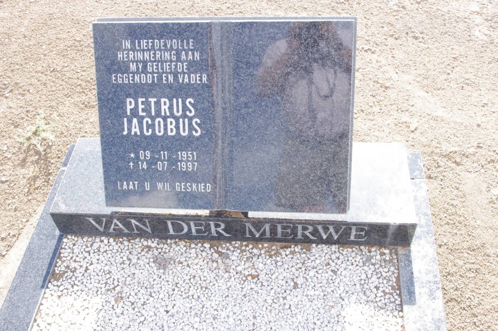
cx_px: 249
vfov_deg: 34.1
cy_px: 166
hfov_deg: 49.6
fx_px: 539
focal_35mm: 39
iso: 800
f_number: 11
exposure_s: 1/125
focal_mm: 26.25
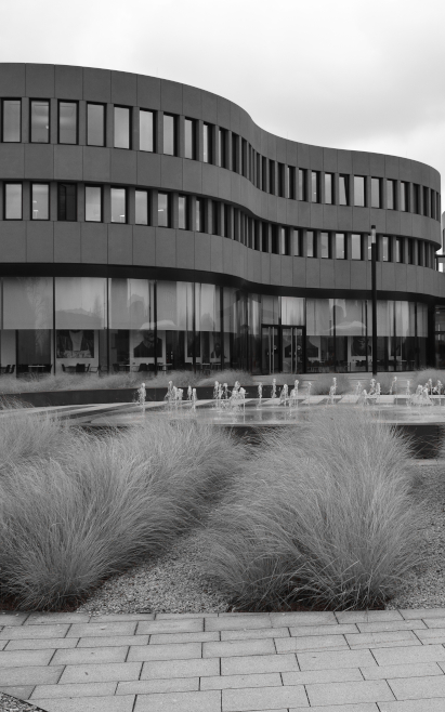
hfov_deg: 26.1
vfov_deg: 41.2
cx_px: 339
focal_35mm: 49
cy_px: 358
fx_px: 947
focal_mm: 21
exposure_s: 1/200
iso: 400
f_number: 10
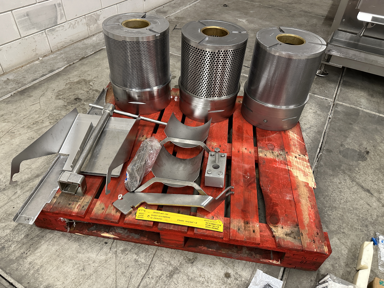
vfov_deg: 56.8
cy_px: 144
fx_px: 266
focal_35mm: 24
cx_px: 192
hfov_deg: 71.6
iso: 500
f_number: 1.78
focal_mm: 6.86
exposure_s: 1/50
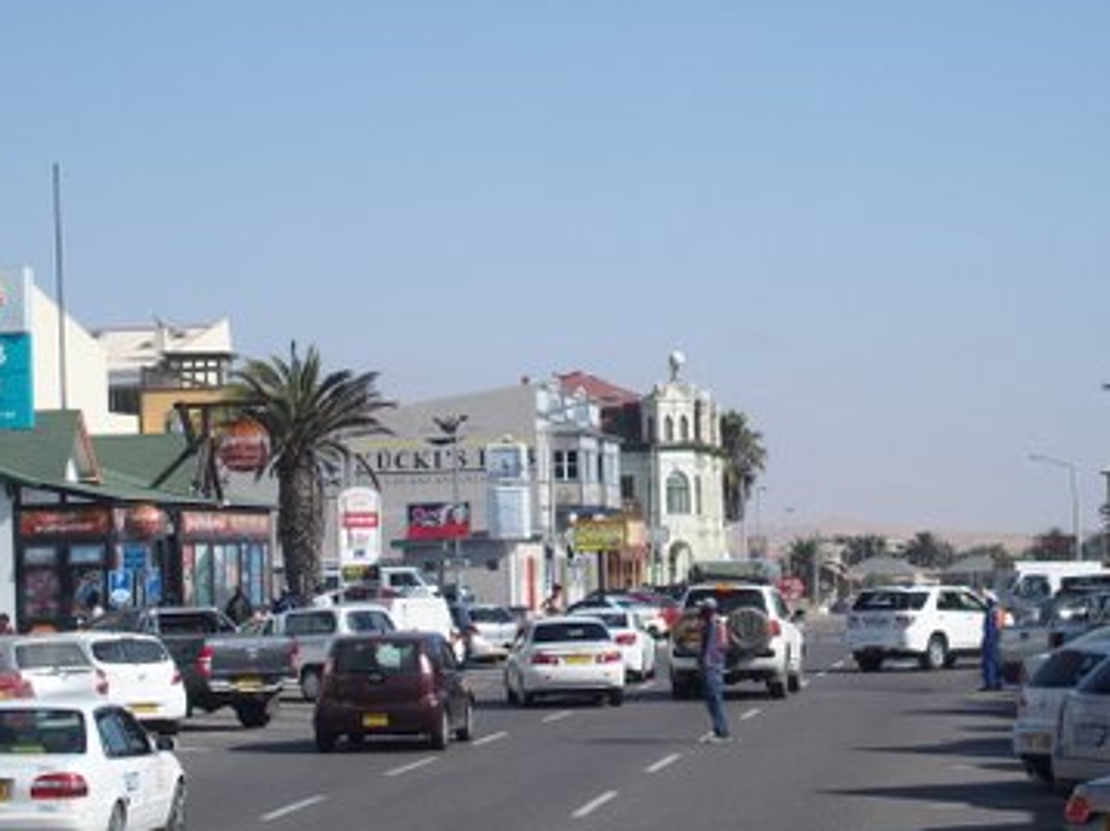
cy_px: 397
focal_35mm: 114
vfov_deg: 13.0
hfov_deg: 17.3
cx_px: 567
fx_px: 3653
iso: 100
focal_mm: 17.8
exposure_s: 1/800
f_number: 3.5
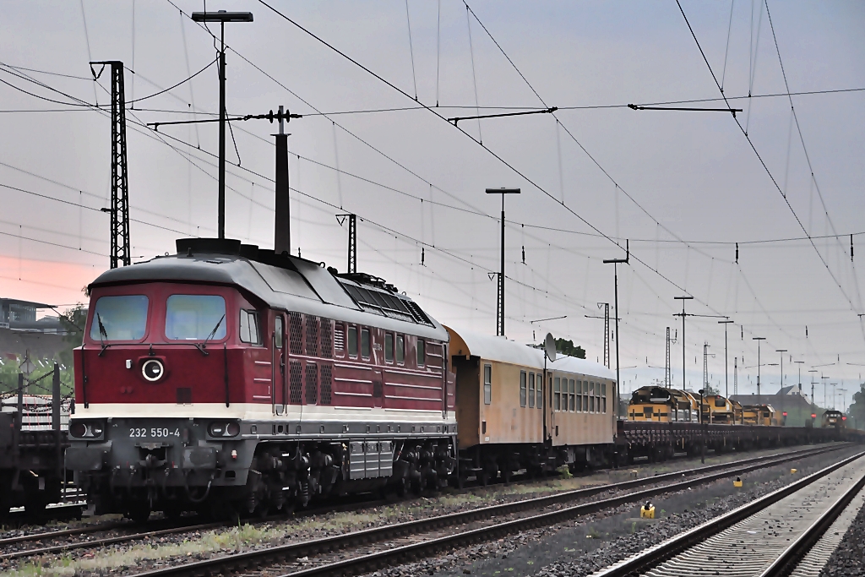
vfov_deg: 12.7
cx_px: 432
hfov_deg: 18.9
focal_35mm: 108
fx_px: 2595
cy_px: 288
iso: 400
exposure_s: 1/60
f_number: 5.6
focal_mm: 72
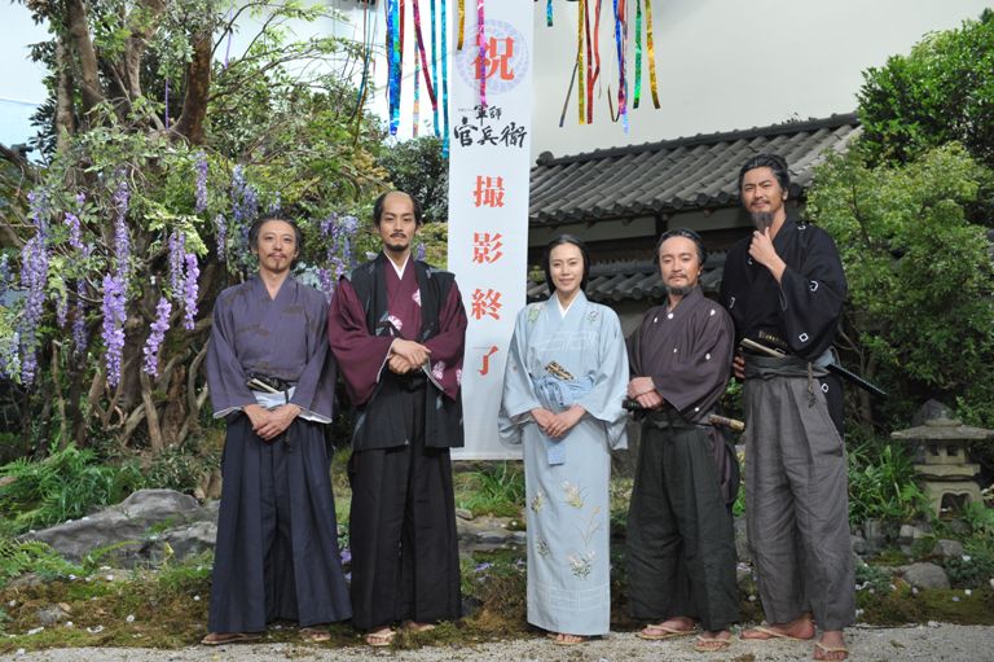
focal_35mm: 48
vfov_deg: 28.0
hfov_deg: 41.1
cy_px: 331
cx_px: 497
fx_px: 1324
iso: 1250
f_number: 4.5
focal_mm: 48
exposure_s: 1/250
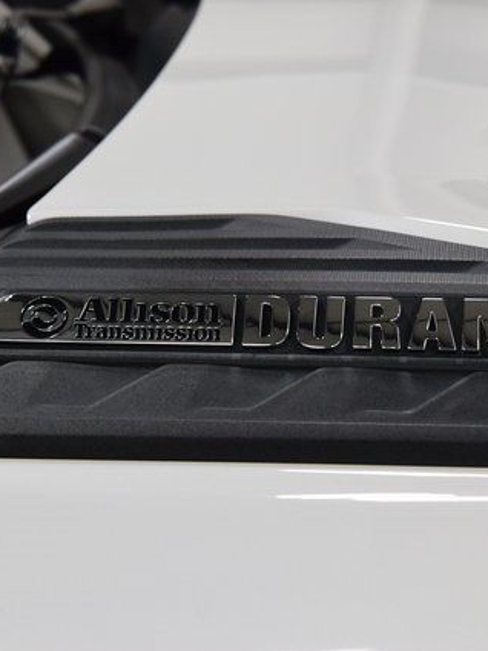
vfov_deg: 18.0
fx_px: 2049
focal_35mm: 109
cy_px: 325
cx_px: 278
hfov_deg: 13.6
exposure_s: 1/60
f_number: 8
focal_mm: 50
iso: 1000
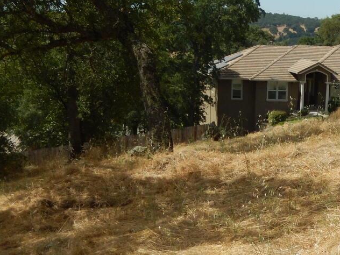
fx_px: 805
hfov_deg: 22.9
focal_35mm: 82
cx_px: 343
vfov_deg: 17.7
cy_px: 227
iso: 125
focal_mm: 6.5
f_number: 4
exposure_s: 1/1250
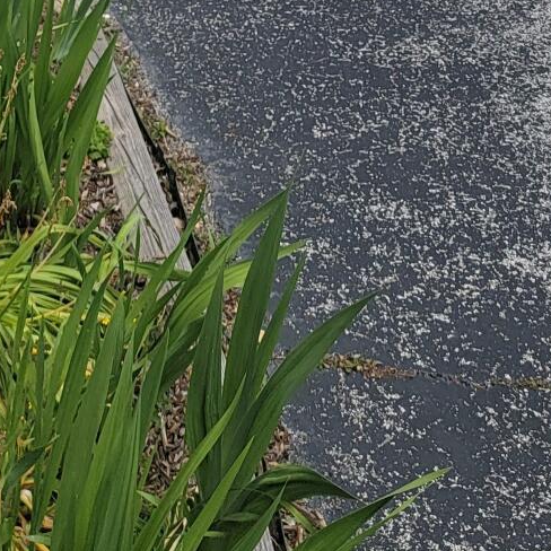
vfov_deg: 15.5
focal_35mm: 87
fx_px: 1567
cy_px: -576
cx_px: 312
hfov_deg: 19.9
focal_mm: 6.7
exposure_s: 1/677
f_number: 1.8
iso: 16
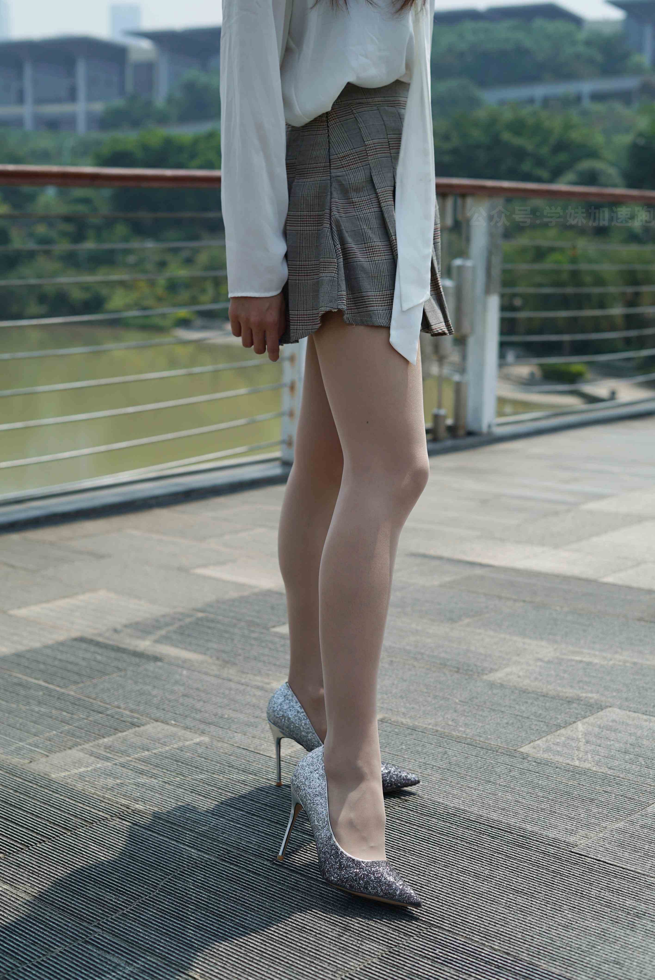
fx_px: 1363
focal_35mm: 50
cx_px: 328
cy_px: 490
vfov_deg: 39.6
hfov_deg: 27.0
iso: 100
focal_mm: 50
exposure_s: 1/1600
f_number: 4
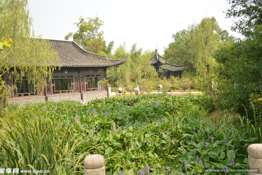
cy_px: 86
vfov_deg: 33.4
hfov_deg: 48.4
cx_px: 128
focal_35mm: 40
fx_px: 291
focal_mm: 26
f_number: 4
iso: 100
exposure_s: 1/250
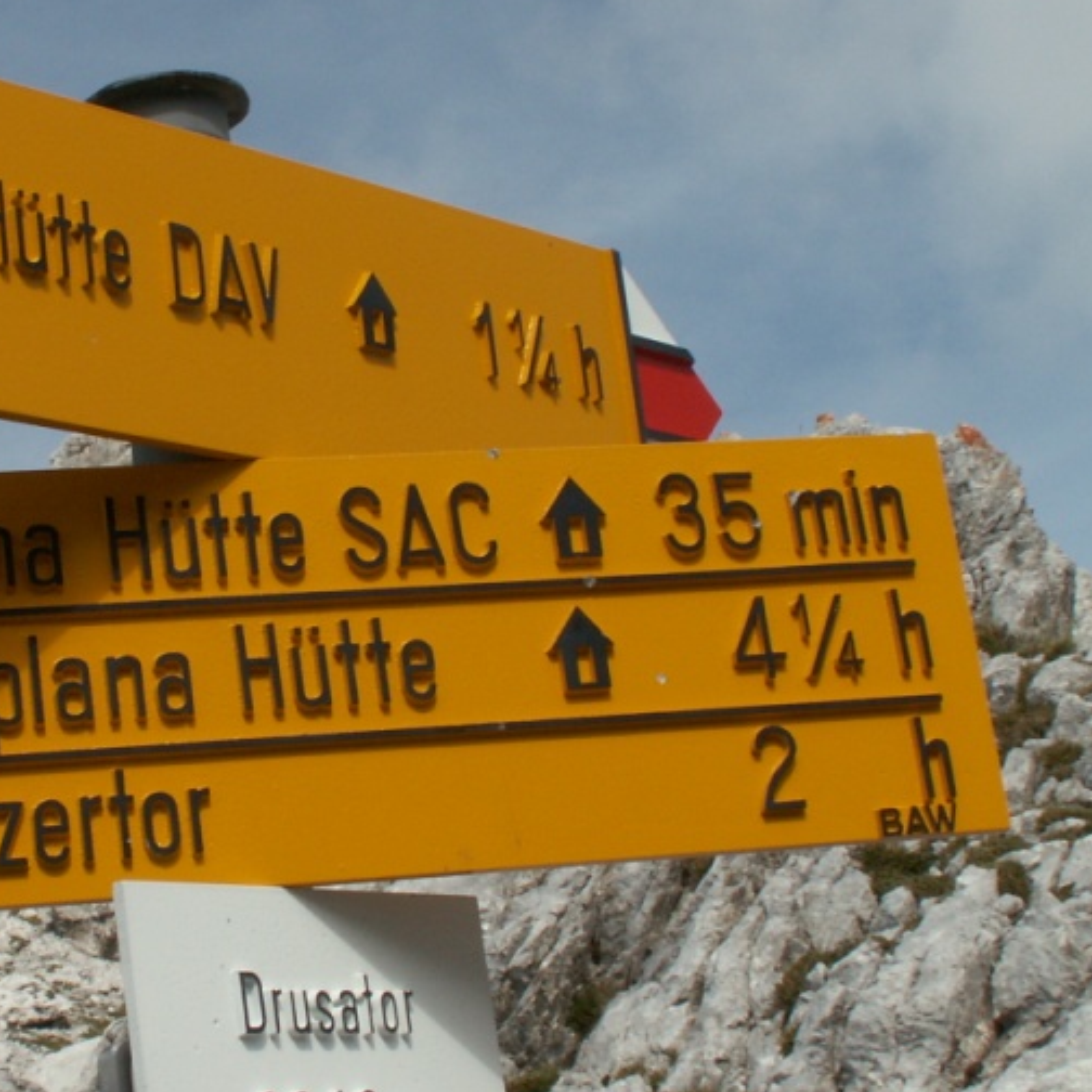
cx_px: 245
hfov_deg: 21.7
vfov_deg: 21.9
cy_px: 514
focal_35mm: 79
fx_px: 2820
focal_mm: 7.24
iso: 50
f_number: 7.1
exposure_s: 1/250
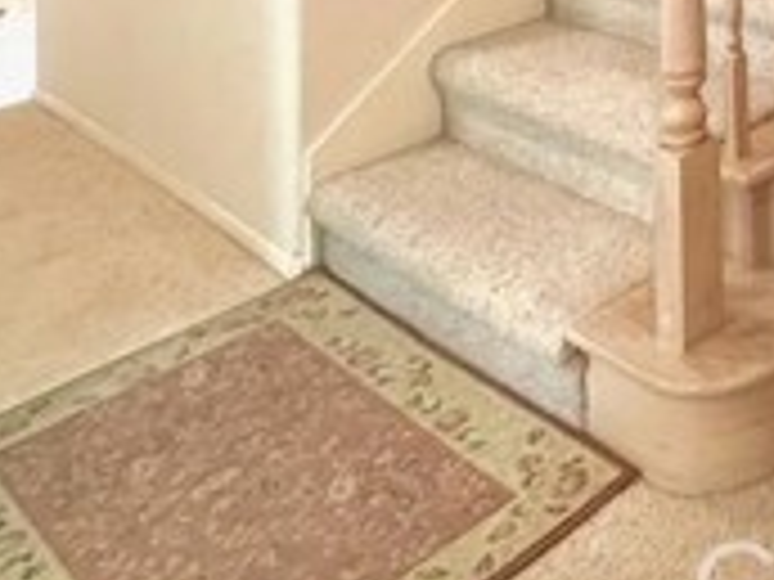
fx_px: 1163
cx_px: 1116
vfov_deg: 20.7
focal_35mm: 52
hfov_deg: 27.4
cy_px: -432
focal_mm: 2.22
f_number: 2.2
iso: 320
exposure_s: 1/60
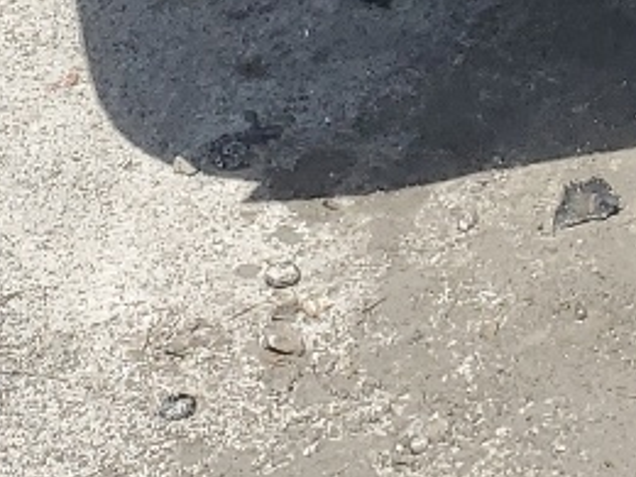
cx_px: 1064
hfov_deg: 11.6
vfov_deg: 7.9
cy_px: -971
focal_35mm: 160
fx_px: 2940
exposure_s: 1/3333
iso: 50
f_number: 1.5
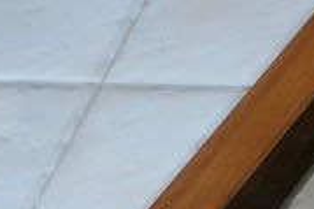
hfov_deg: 10.4
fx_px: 1412
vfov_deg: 8.2
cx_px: 824
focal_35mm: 162
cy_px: 359
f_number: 2.5
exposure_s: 1/4
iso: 125
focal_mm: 10.7
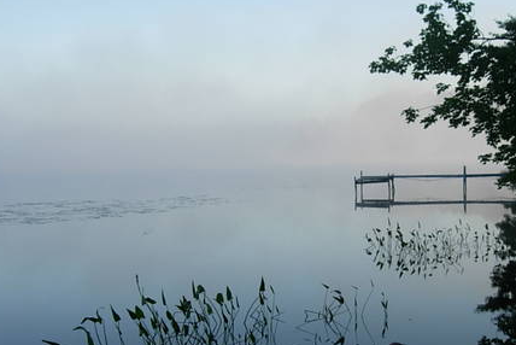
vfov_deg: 22.4
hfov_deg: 33.2
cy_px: 261
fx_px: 861
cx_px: 318
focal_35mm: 60
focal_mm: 7.8
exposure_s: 1/470
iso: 64
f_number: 2.8
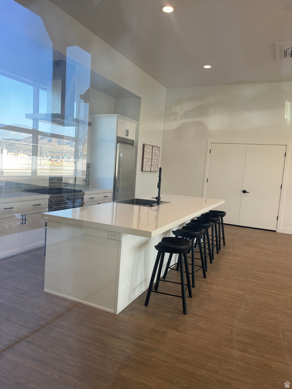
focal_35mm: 25
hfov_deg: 54.9
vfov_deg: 69.4
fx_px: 281
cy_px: 194
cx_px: 146
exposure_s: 1/190
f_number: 1.6
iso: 32
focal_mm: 5.1
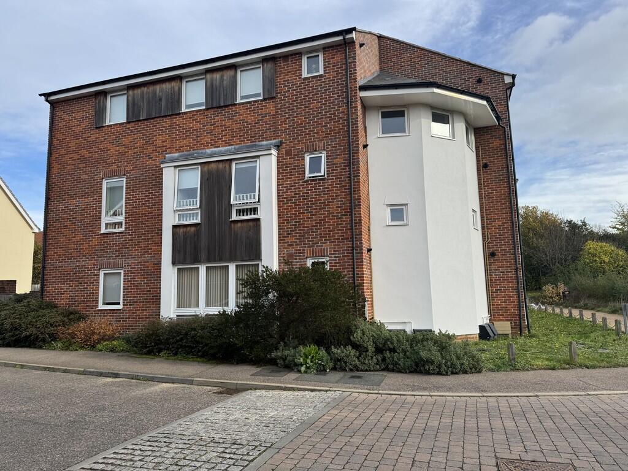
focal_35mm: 24
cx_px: 314
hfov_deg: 71.6
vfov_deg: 56.8
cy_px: 236
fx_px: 435
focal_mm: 6.76
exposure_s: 1/2252
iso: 80
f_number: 1.78
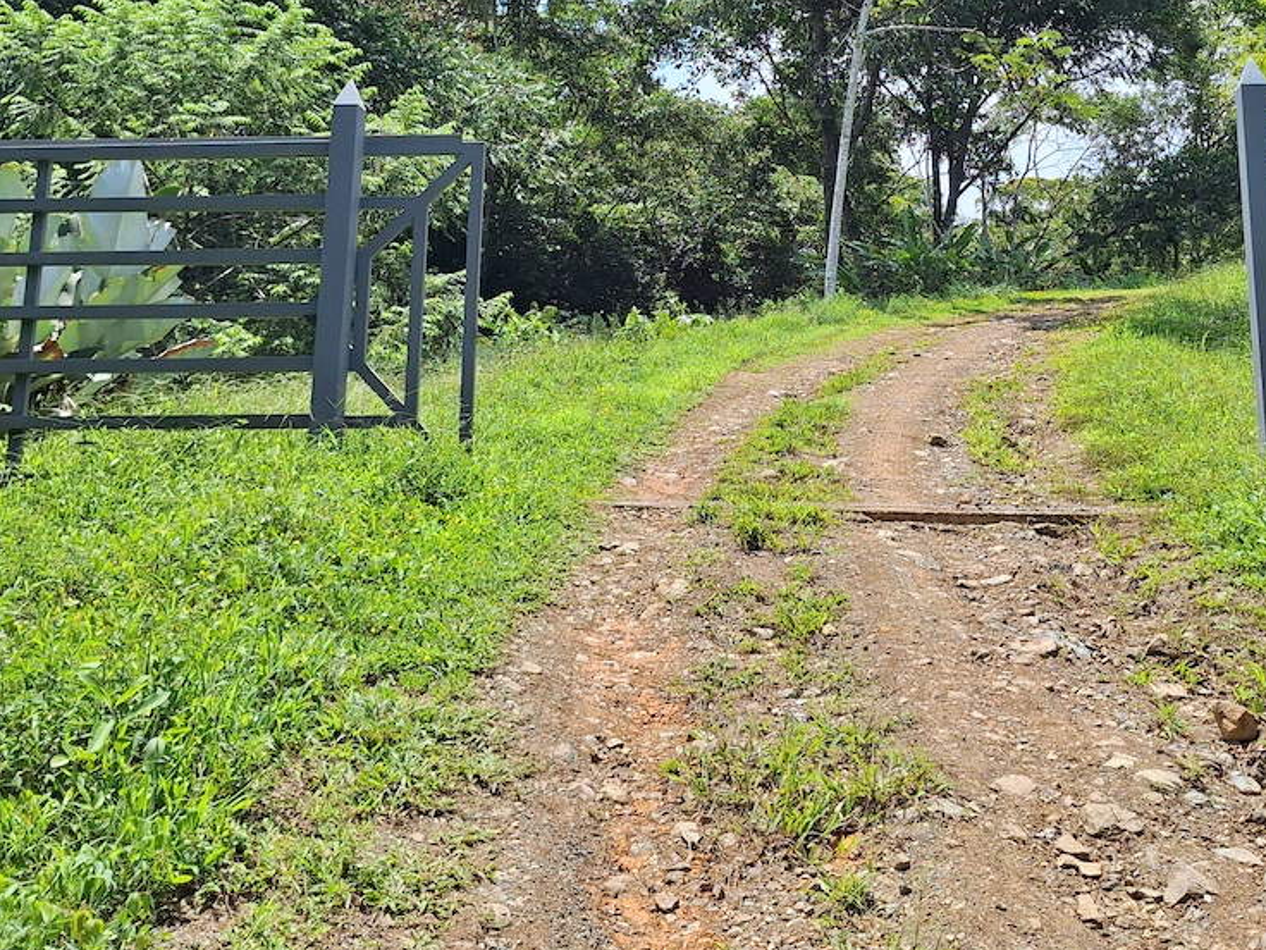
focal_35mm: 40
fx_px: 1463
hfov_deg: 46.7
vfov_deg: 35.0
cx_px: 714
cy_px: 217
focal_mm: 5.54
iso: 40
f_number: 1.8
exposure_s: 1/2618
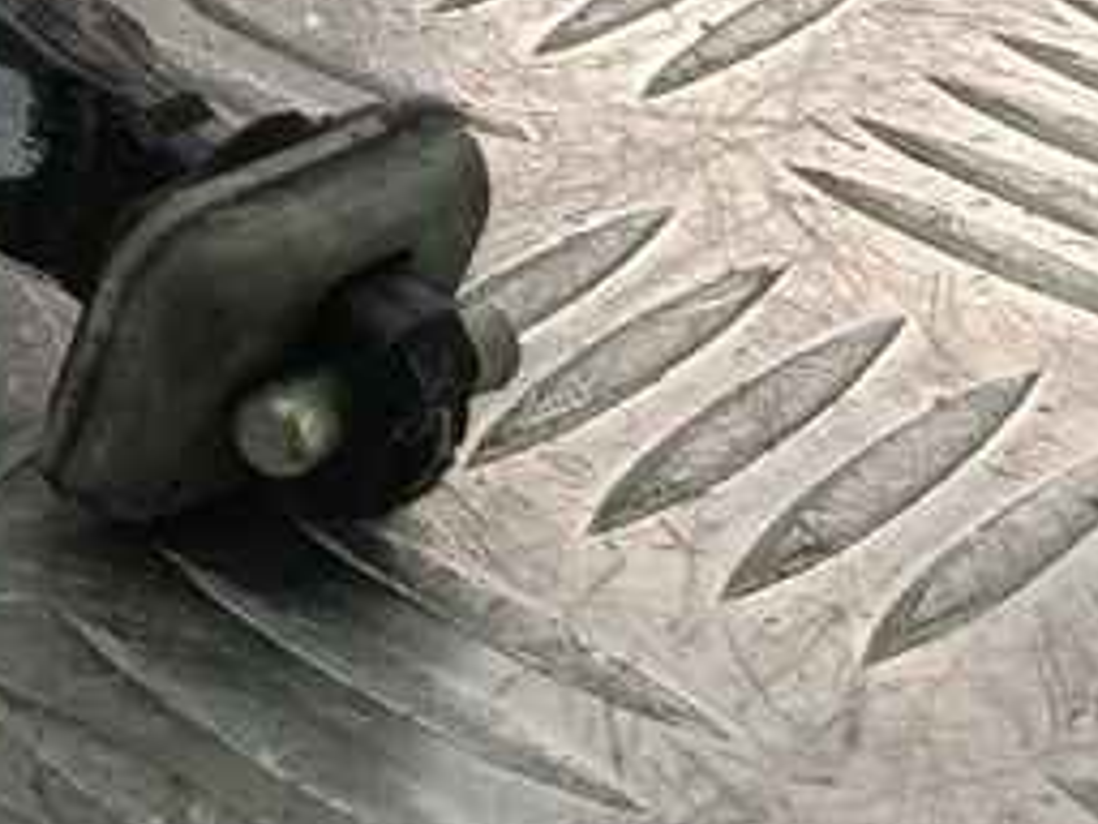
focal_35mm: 108
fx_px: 3426
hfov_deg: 17.1
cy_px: -137
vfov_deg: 13.4
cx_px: -335
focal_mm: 4.11
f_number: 1.6
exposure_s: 1/100
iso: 90
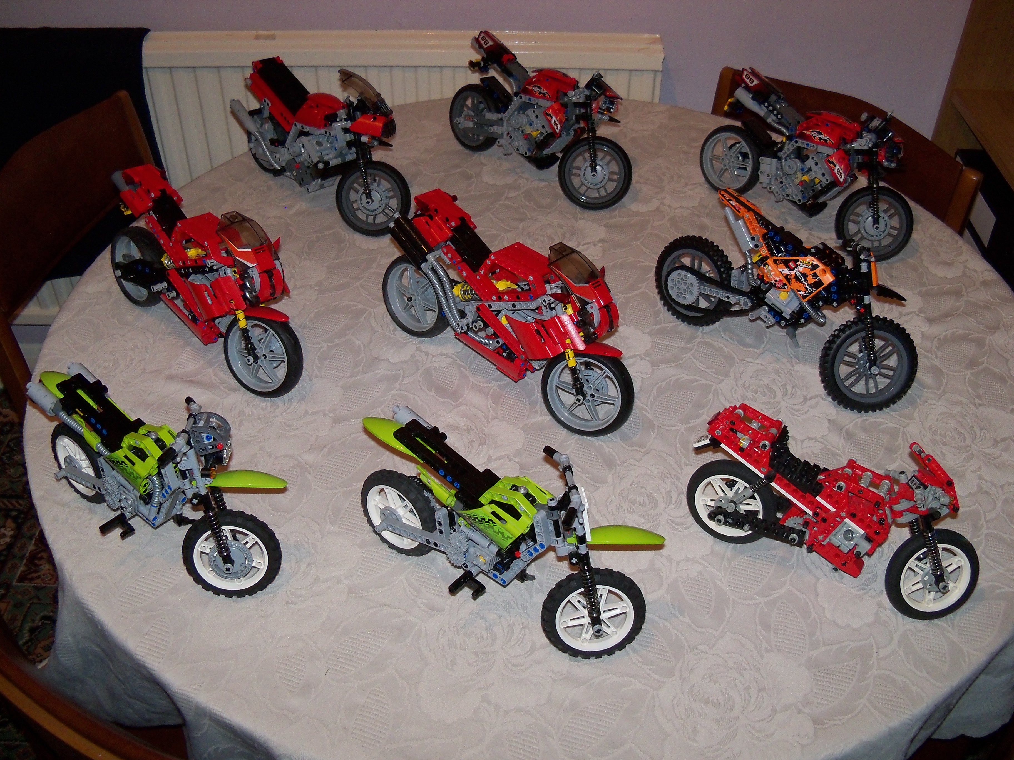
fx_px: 1025
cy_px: 380
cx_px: 507
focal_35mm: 35
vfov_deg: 40.7
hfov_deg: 52.6
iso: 200
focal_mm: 6.2
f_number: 3.5
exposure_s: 1/30
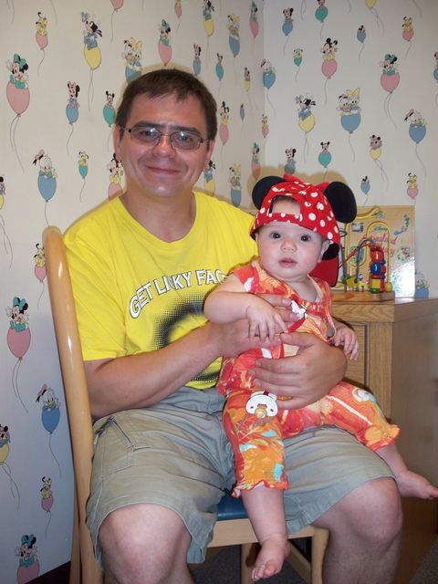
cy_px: 292
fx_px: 624
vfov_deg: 50.1
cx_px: 219
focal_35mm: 37
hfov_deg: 38.7
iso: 200
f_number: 3.4
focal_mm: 7.9
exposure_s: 1/30
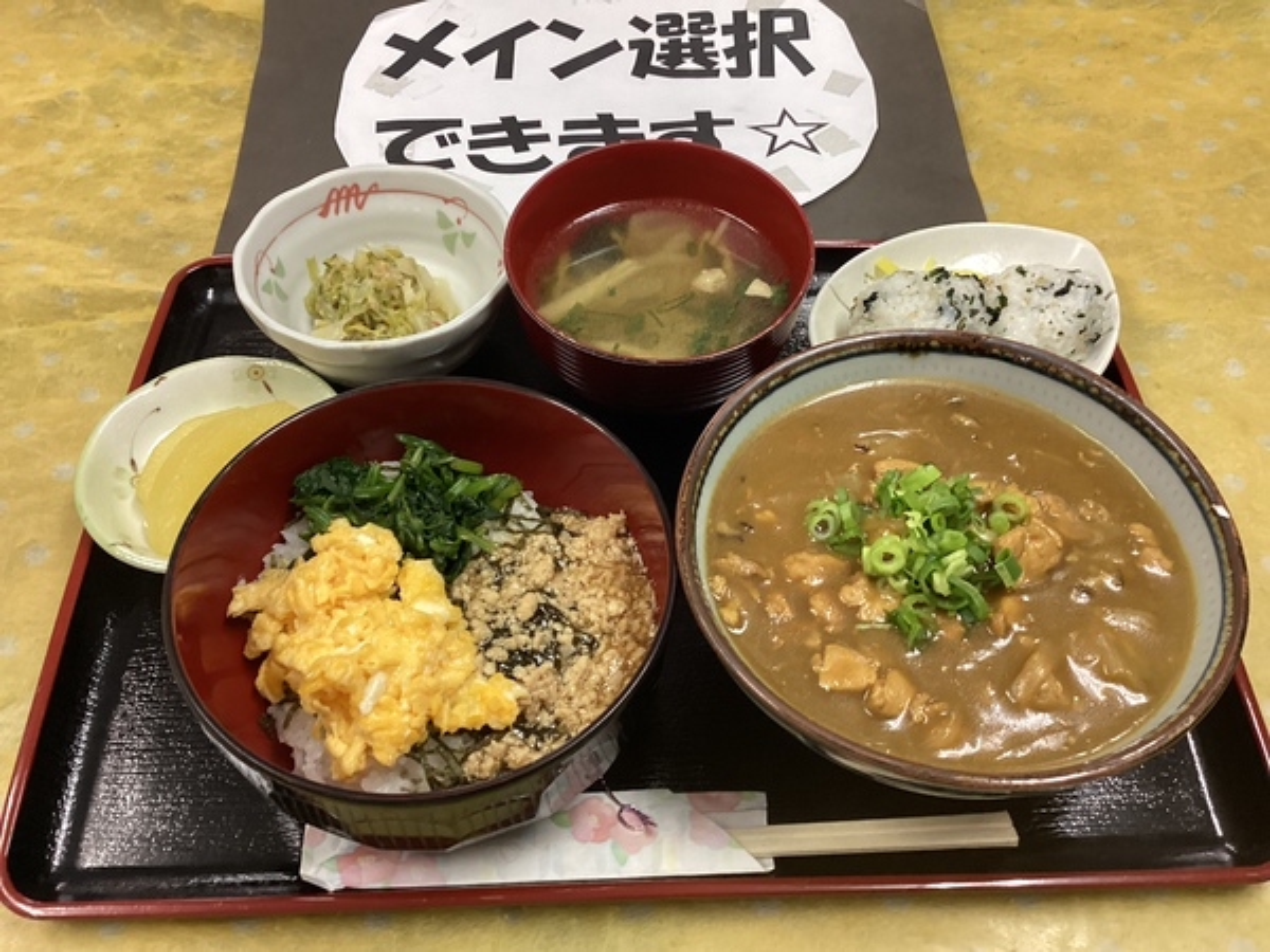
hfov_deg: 58.4
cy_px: 476
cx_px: 635
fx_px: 1137
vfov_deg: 45.4
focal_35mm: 31
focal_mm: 3.3
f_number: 2.4
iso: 250
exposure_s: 1/60
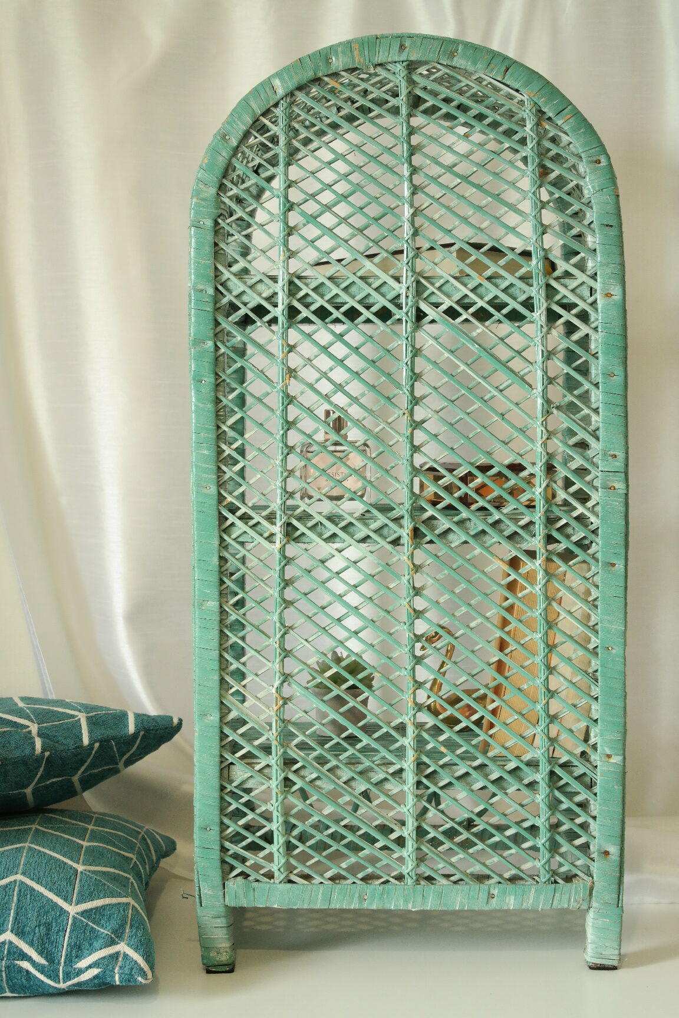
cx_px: 340
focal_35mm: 58
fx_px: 1641
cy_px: 509
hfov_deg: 23.4
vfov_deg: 34.5
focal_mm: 38
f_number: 5.6
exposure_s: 1/30
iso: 800
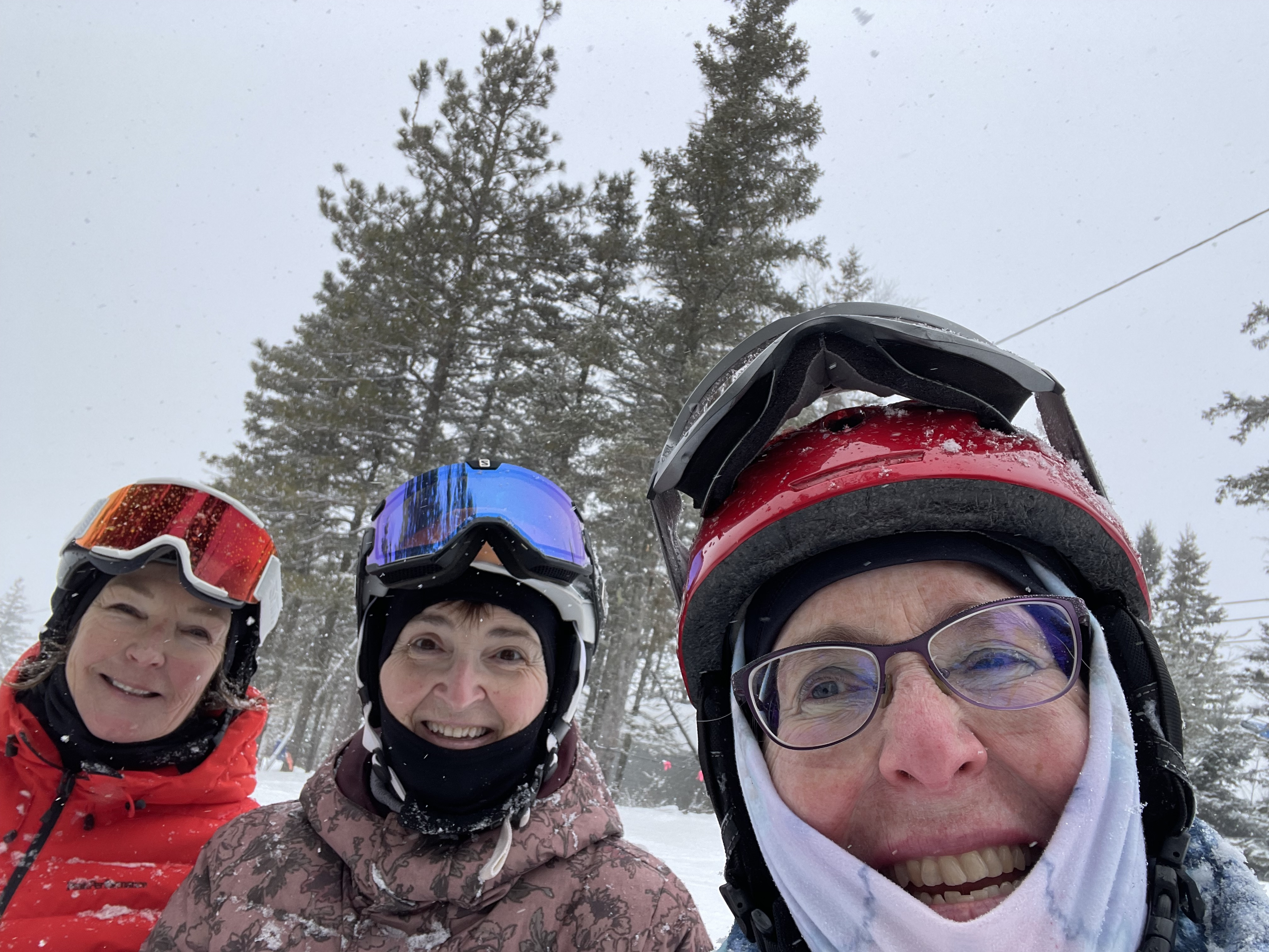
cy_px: 476
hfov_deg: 73.9
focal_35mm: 23
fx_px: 843
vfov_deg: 58.9
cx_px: 634
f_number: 2.2
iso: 25
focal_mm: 2.71
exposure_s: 1/195
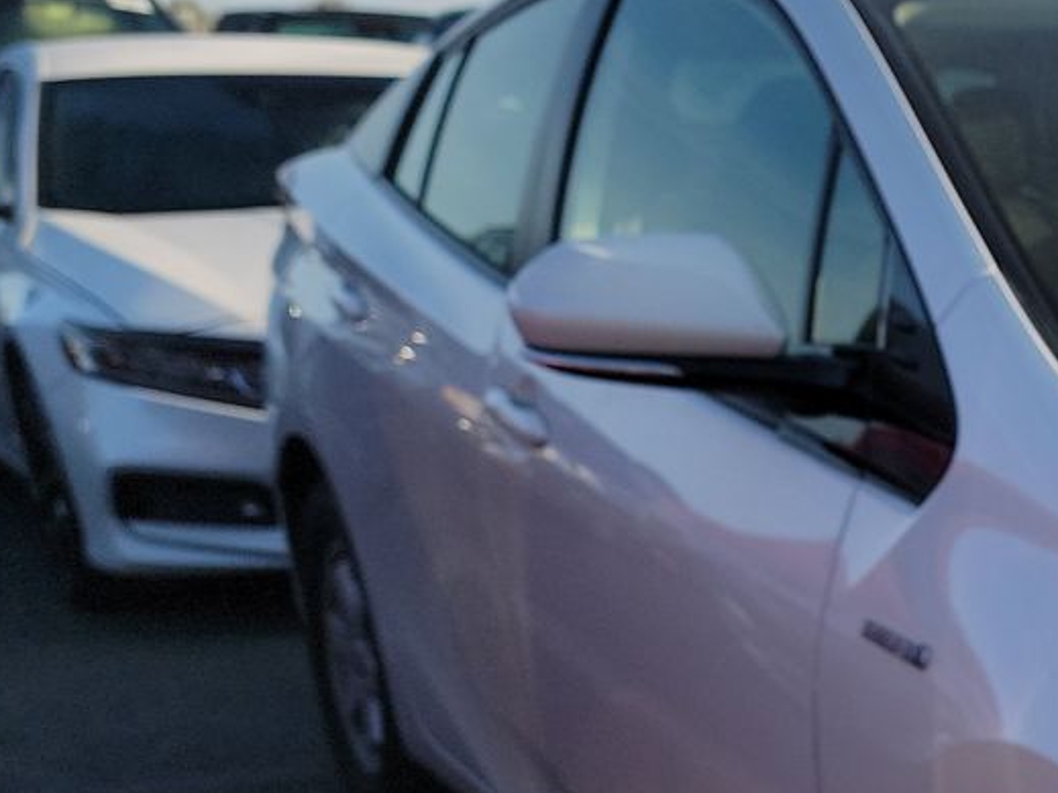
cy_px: 793
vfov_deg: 19.3
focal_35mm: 74
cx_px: 1541
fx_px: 2261
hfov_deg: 22.2
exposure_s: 1/522
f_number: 1.8
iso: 50
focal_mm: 6.7
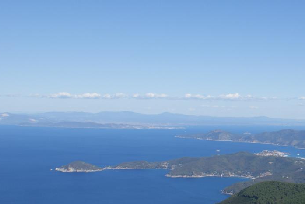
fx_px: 559
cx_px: 346
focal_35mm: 66
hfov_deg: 27.6
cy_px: 123
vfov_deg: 20.6
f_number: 10
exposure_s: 1/250
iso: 100
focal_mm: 18
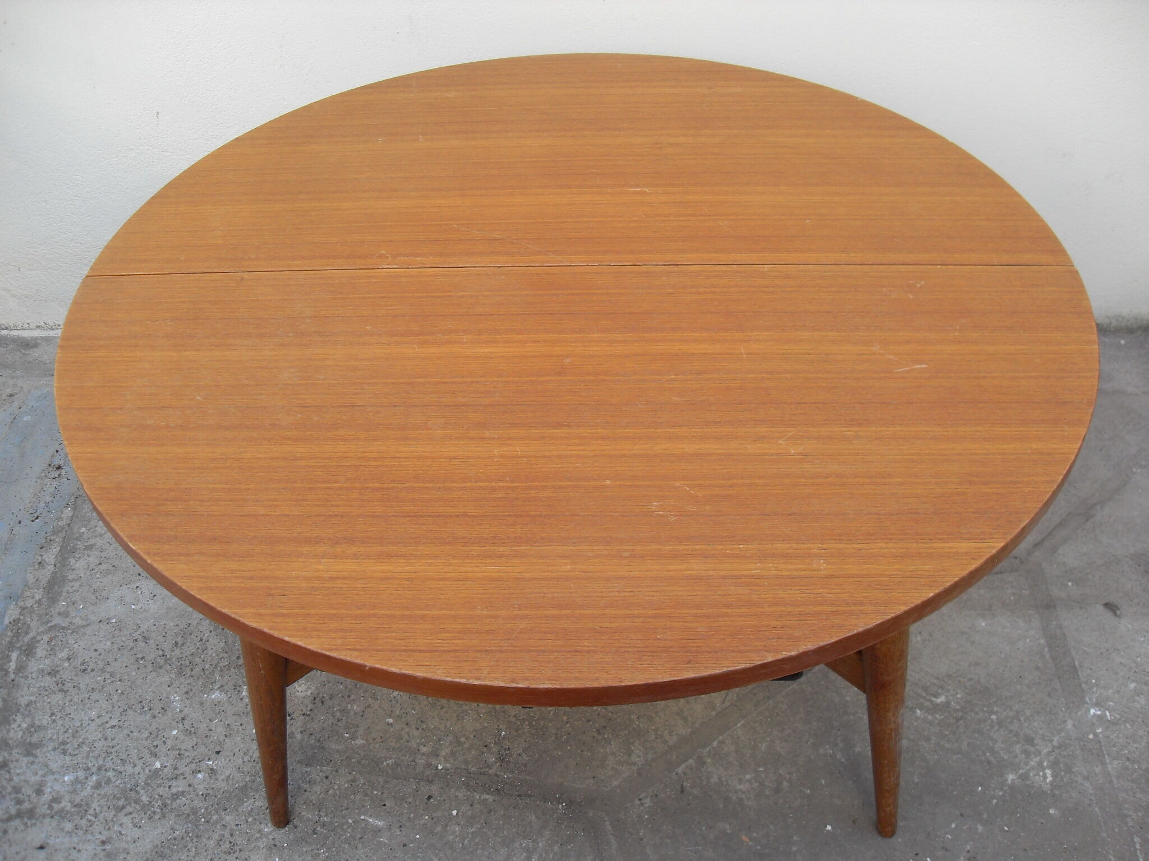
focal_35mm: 34
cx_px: 574
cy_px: 430
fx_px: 1129
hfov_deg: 54.0
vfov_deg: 41.8
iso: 80
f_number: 2.8
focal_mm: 6.3
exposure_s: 1/125
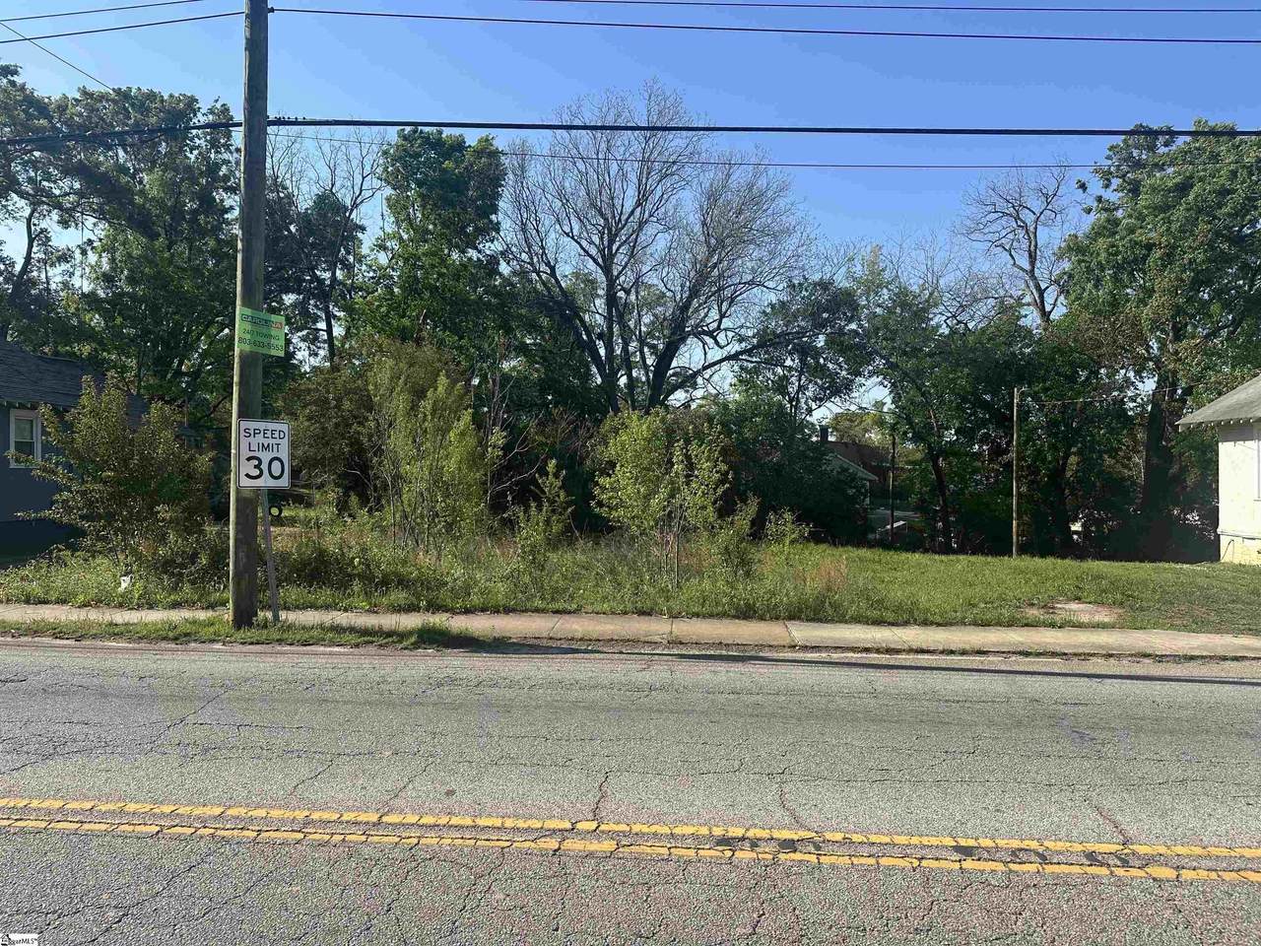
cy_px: 473
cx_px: 630
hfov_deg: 71.6
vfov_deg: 56.8
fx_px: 874
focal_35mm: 24
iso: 80
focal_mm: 6.86
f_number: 1.78
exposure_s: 1/3155
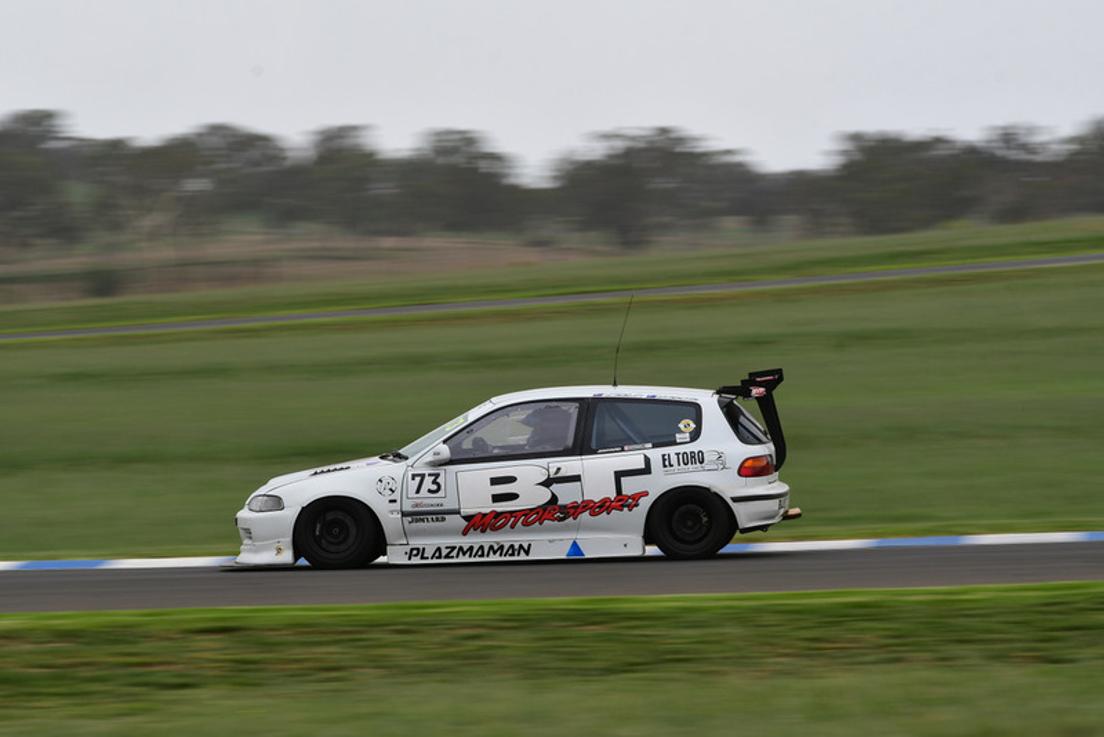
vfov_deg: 4.4
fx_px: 9663
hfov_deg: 6.5
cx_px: 552
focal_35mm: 315
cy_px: 368
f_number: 10
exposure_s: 1/160
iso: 125
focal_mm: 210
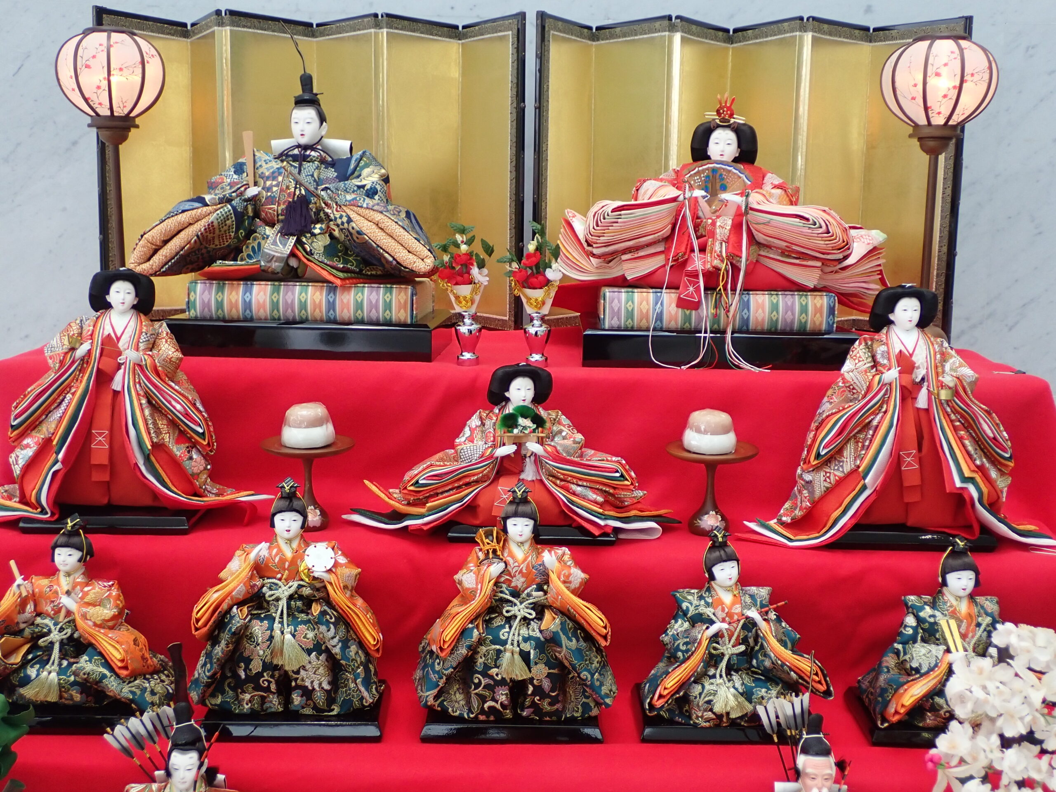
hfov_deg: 45.8
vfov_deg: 35.1
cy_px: 396
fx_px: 1251
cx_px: 528
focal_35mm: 41
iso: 200
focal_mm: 7.31
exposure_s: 1/60
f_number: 2.8
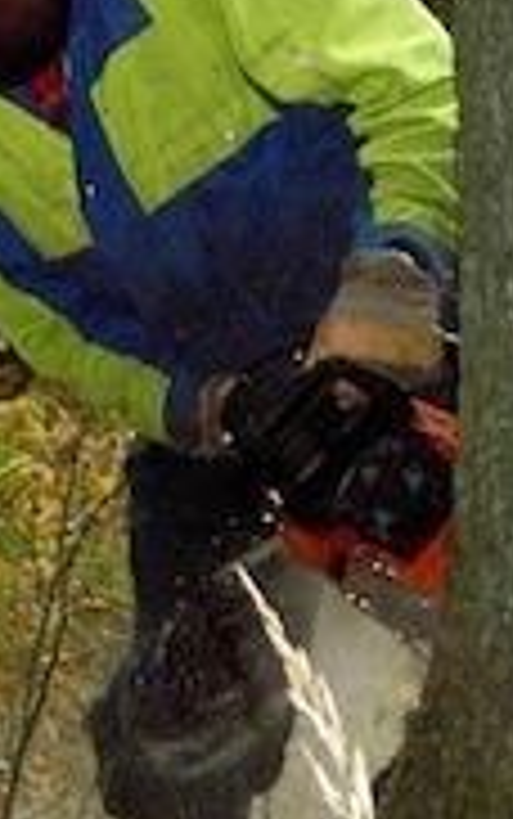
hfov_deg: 6.6
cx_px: 436
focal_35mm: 198
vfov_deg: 10.5
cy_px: 25
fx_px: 4422
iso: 200
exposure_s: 1/50
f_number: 3.5
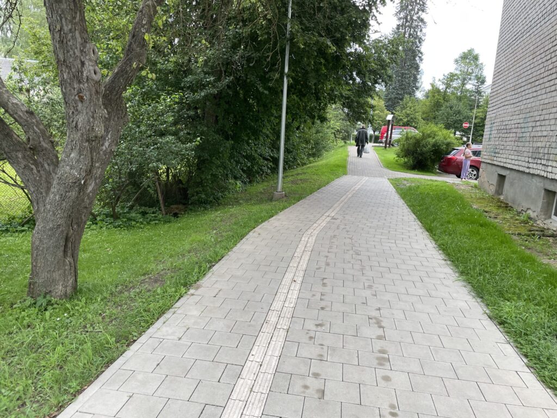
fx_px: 418
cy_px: 209
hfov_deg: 67.3
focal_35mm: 26
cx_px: 278
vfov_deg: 53.1
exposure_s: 1/121
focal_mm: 4.2
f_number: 1.6
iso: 50
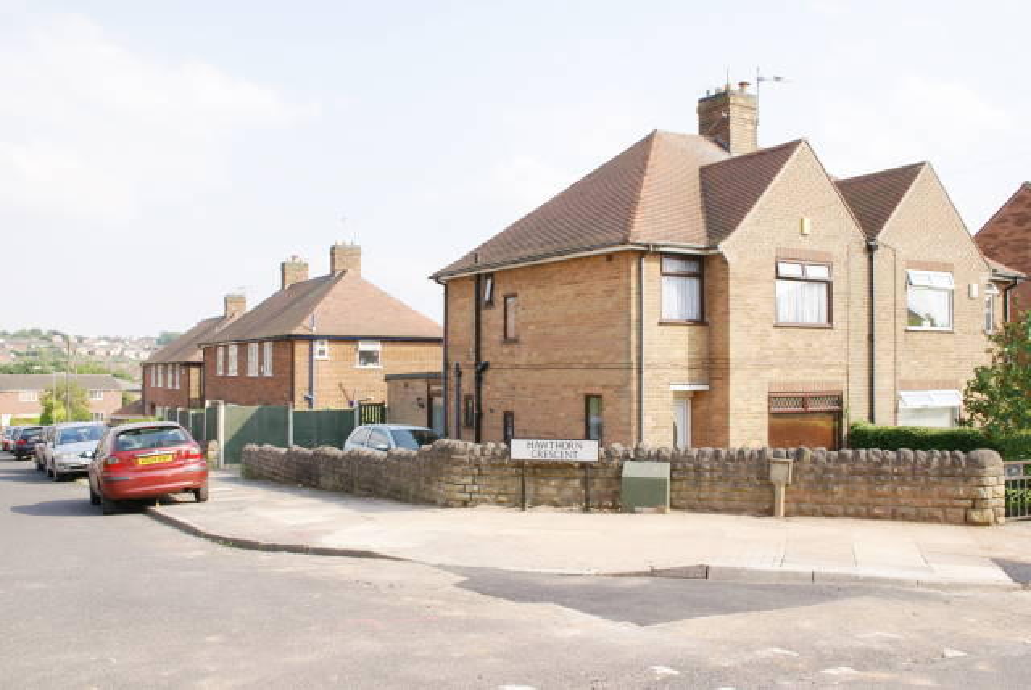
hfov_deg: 57.2
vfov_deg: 40.0
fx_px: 946
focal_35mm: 33
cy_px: 345
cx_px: 516
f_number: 10
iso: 100
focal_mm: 22
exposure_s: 1/100
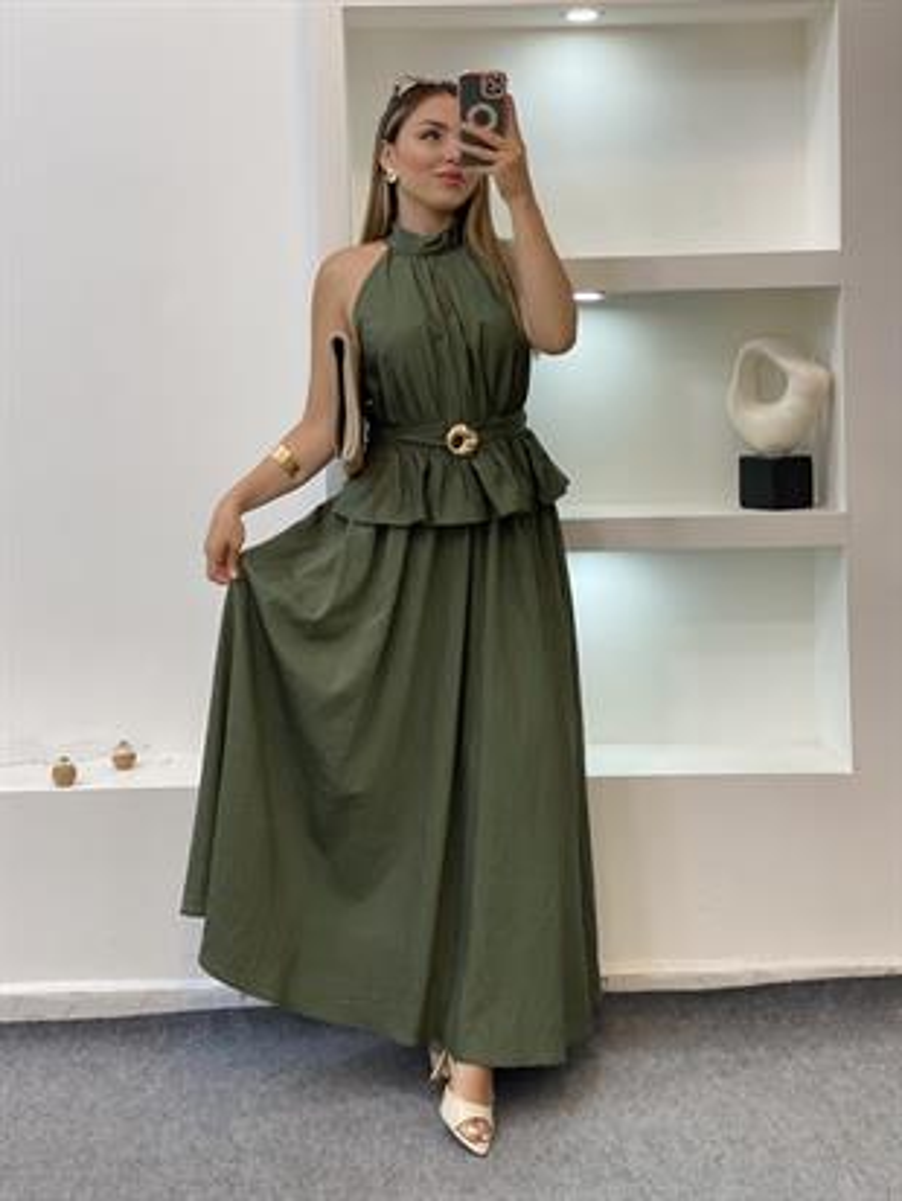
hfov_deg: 28.0
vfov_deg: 36.8
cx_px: 451
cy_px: 600
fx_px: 1806
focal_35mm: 52
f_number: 2
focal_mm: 6
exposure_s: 1/100
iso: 100
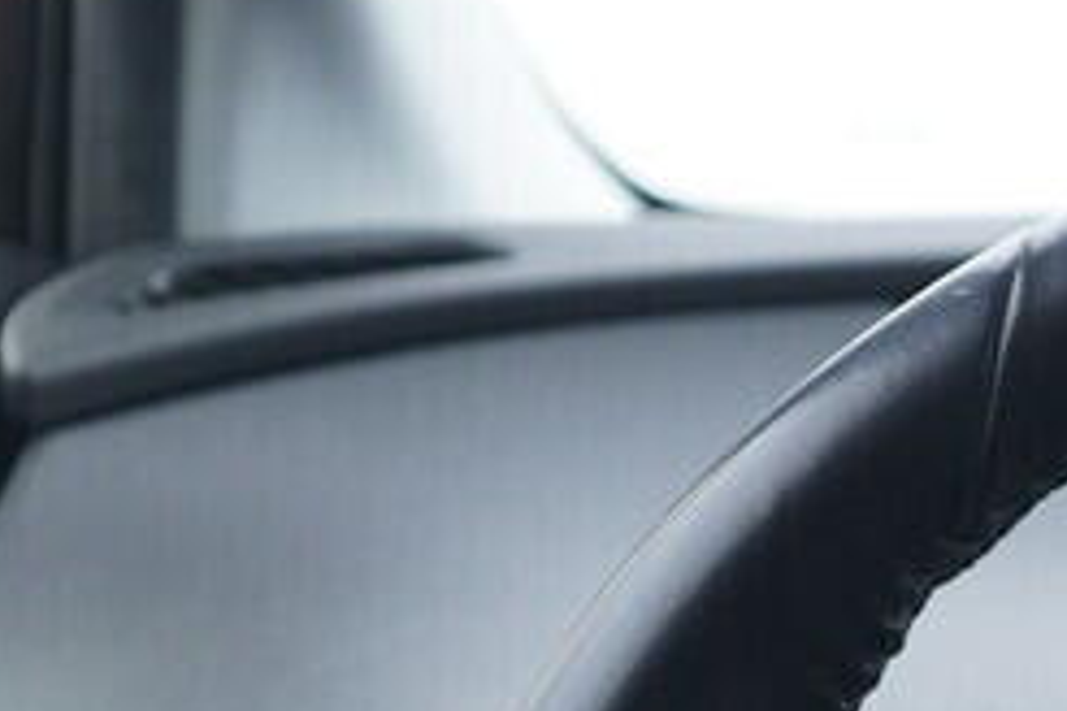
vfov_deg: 8.7
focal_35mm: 150
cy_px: 1415
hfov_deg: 12.9
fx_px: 4445
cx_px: 1640
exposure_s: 1/40
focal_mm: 24
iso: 160
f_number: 2.8
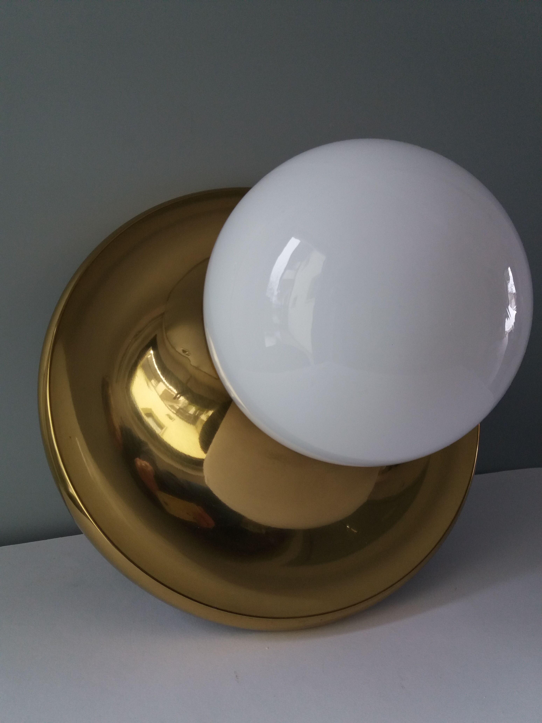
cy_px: 362
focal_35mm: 28
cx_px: 271
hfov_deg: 49.7
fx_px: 585
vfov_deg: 63.4
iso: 80
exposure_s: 1/40
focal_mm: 3.7
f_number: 1.9
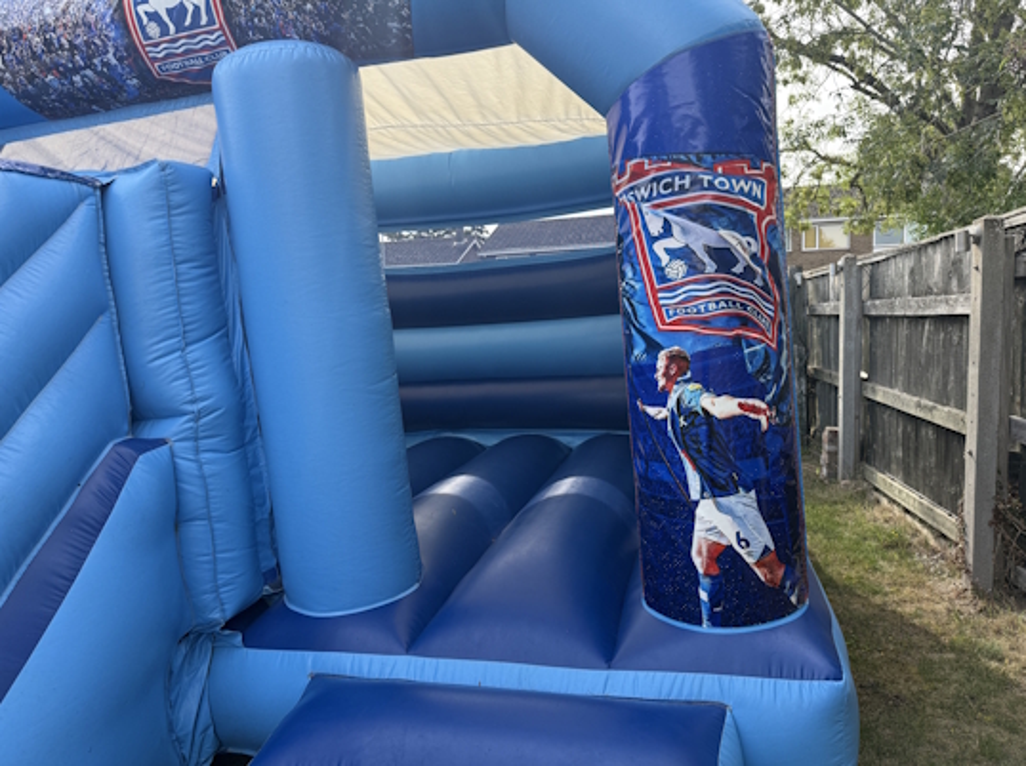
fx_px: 710
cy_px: 383
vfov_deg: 56.7
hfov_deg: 71.7
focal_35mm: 24
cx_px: 513
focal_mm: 6.76
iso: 100
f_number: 1.78
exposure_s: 1/1230
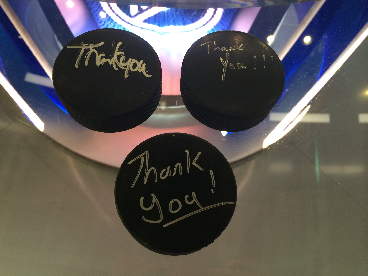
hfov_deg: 60.0
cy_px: 138
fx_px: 319
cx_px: 184
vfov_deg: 46.8
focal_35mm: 30
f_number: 2.2
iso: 125
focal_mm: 4.12
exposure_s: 1/30
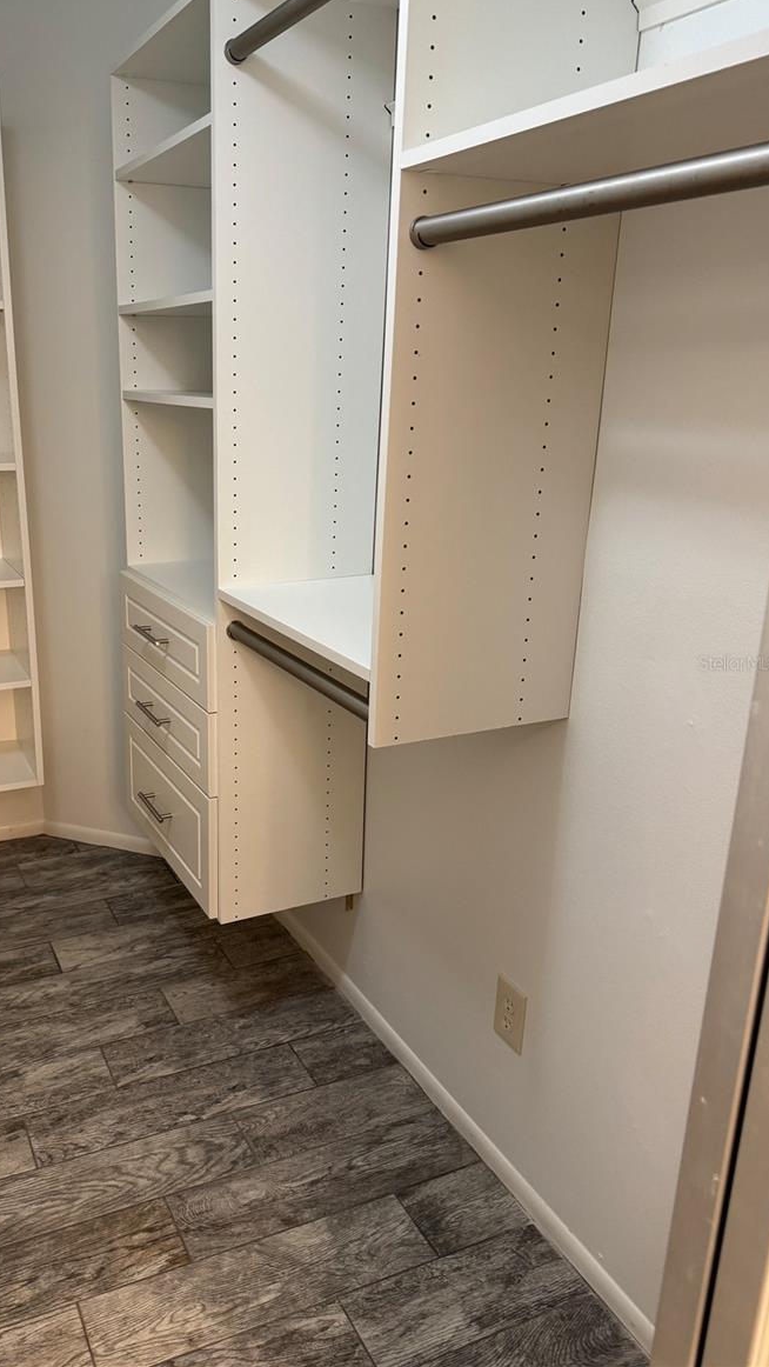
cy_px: 662
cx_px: 253
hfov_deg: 42.3
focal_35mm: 27
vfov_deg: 69.8
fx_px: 978
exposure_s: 1/60
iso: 250
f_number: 1.78
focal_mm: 6.76
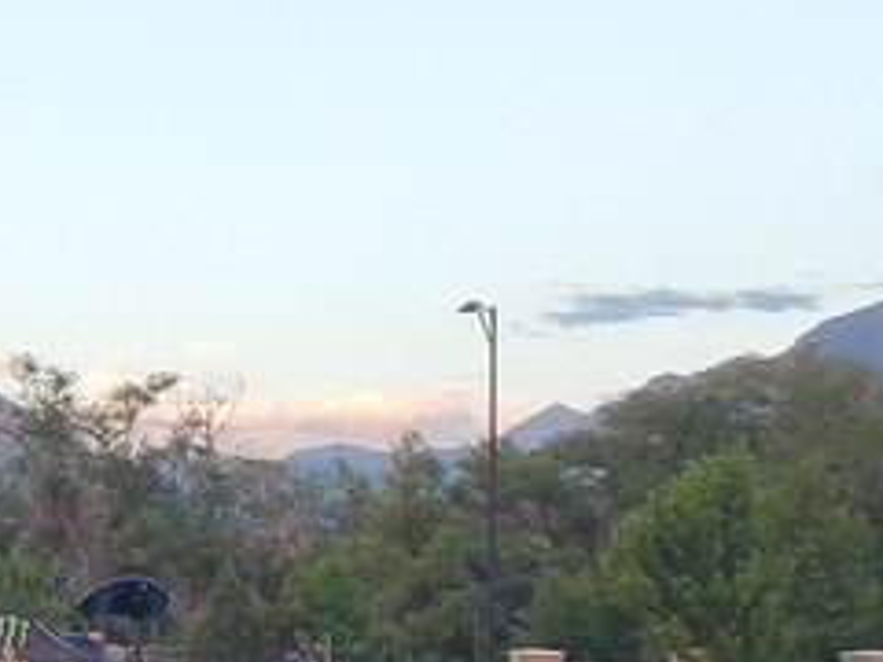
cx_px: -824
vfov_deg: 11.4
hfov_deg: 13.3
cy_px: 408
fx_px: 3316
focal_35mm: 130
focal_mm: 4.3
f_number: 2.4
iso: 100
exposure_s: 1/120
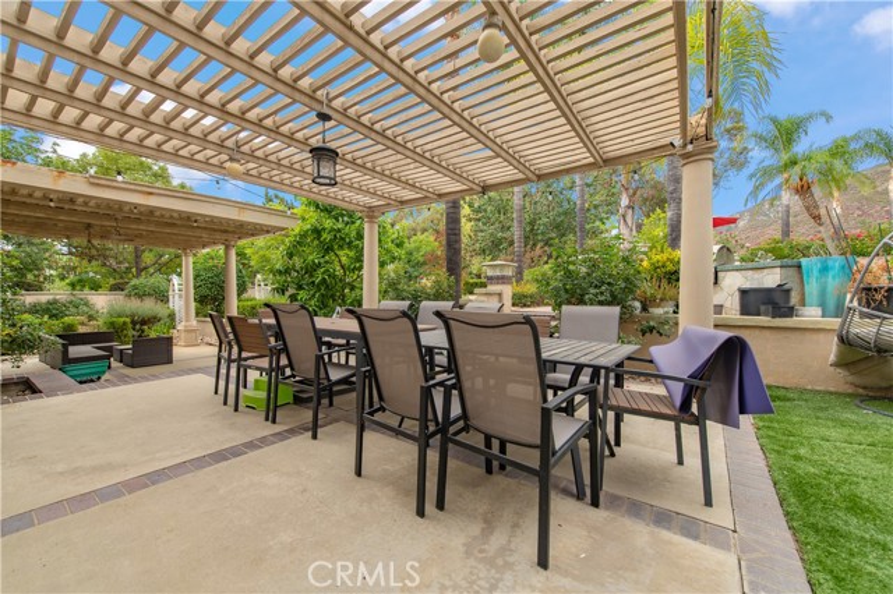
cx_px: 446
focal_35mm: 14
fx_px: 347
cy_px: 297
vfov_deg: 81.1
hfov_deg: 104.3
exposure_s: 1/250
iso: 200
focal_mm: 14
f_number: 5
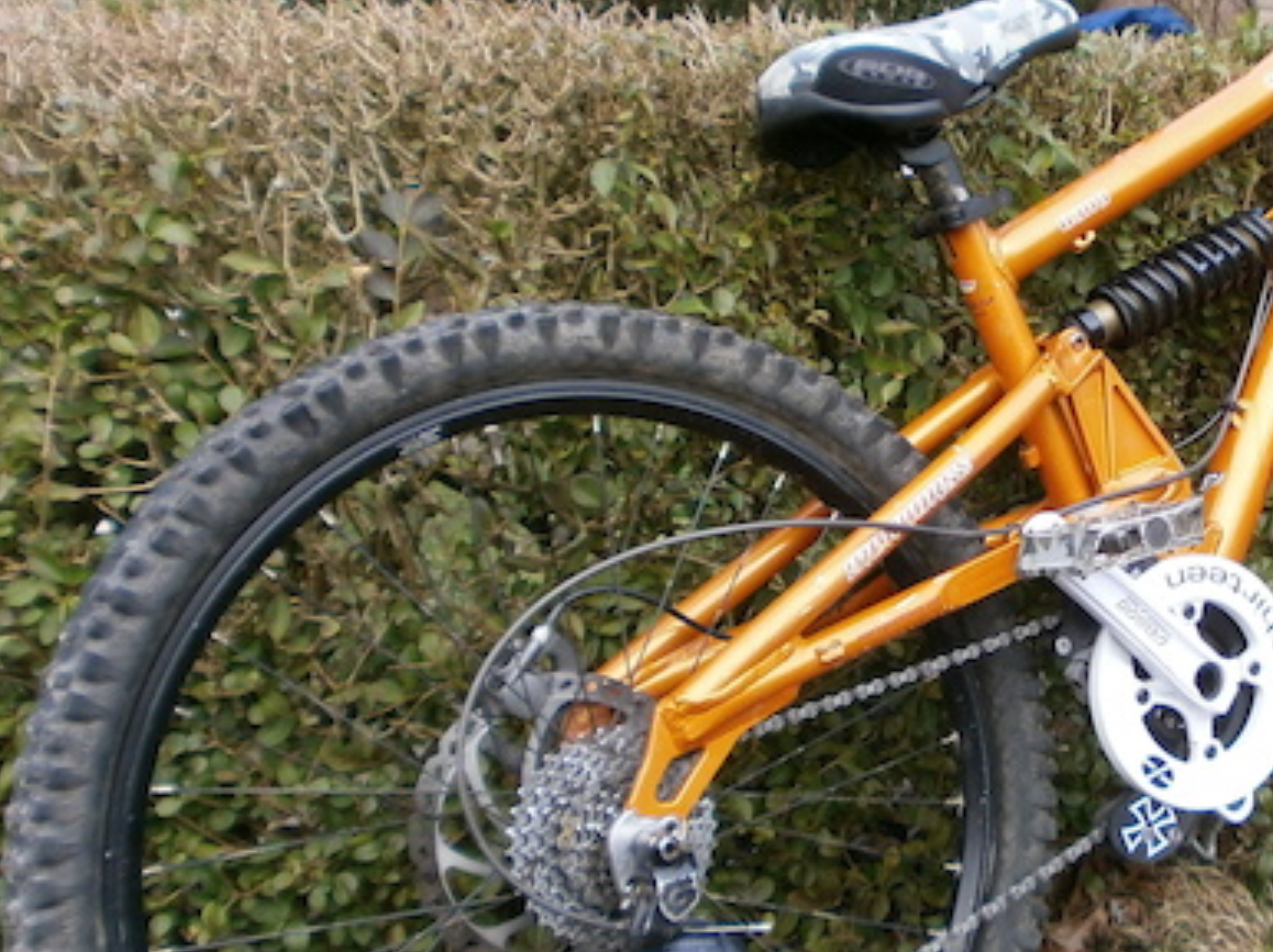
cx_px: 1197
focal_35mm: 56
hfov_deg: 32.3
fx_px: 2058
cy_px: 474
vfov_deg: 26.1
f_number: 2.9
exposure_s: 1/100
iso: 100
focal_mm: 4.8
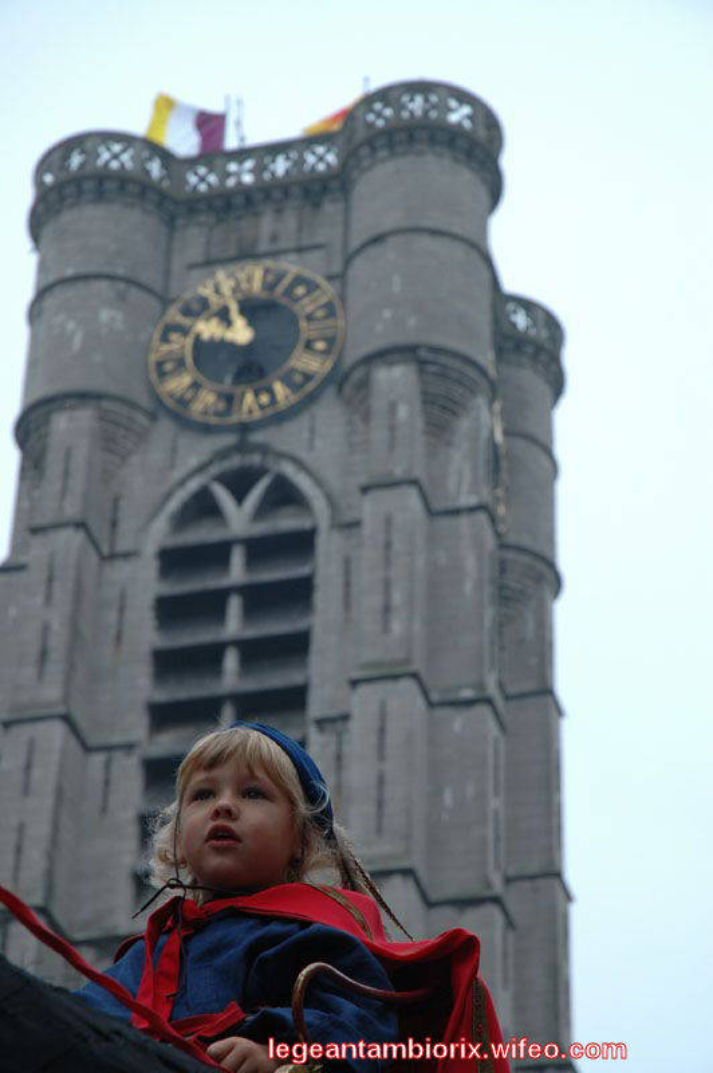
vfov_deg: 21.9
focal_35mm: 93
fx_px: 2767
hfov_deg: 14.7
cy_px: 536
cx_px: 356
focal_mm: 62
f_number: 6.3
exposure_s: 1/160
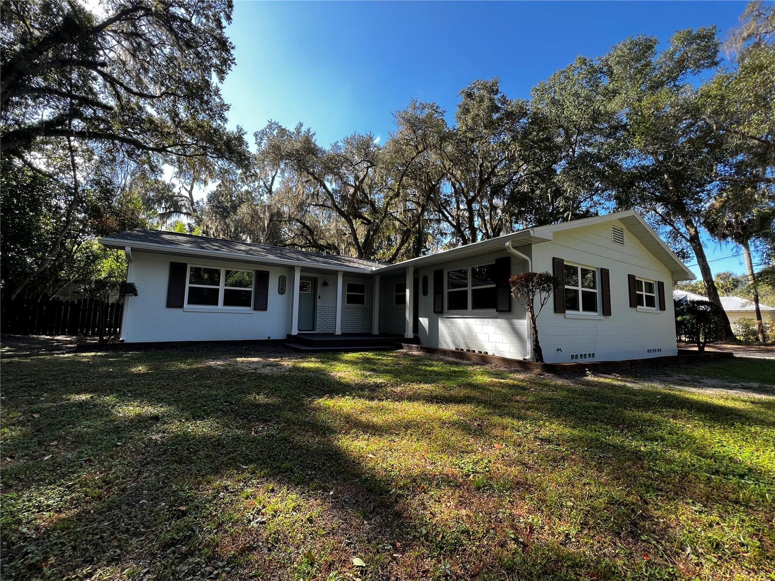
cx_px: 388
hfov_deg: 106.2
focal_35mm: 13
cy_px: 290
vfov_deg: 89.9
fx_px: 291
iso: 32
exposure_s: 1/186
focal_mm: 1.57
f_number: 1.8
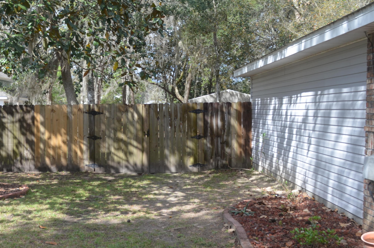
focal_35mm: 54
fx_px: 560
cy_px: 143
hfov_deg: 36.6
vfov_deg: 24.9
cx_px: 131
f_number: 8
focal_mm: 24
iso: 200
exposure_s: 1/250
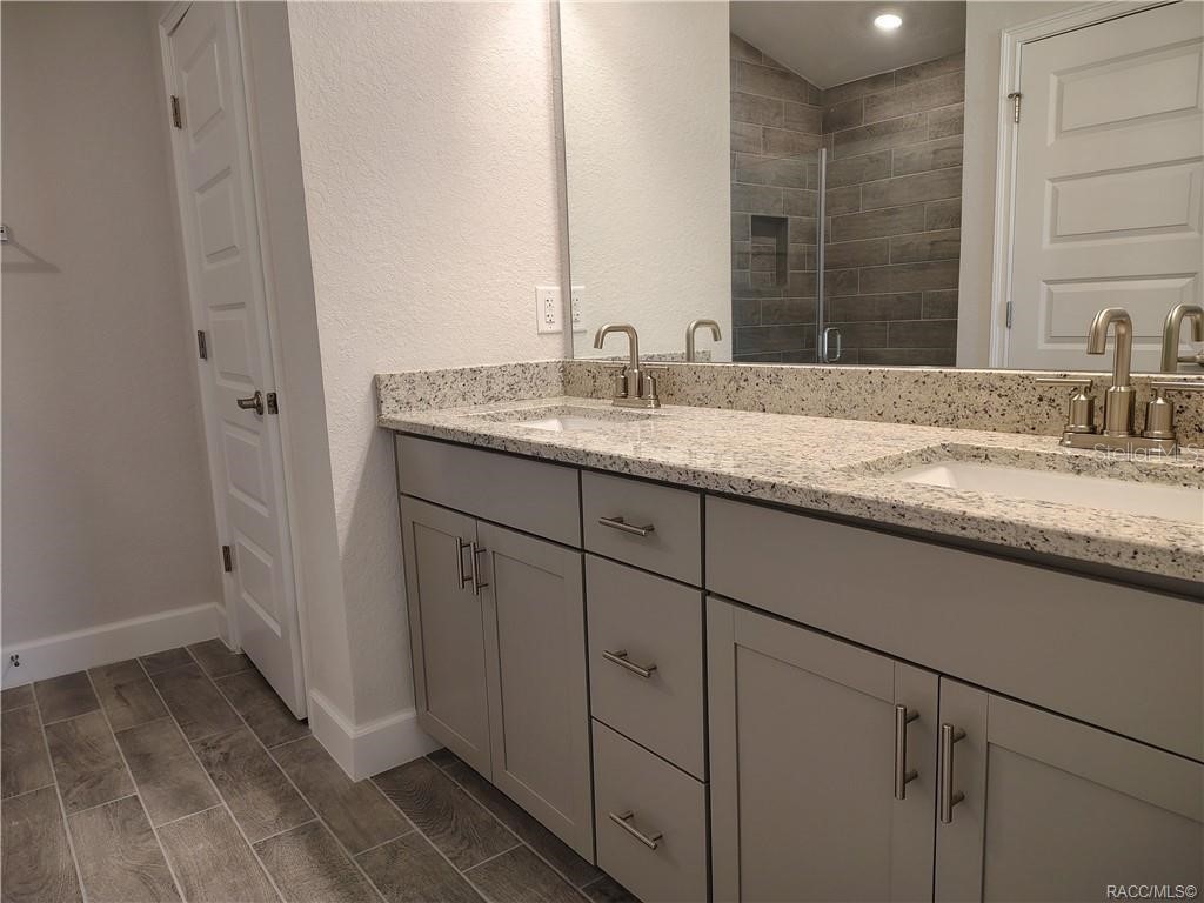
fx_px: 835
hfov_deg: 71.6
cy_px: 452
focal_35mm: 24
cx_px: 602
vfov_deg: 56.8
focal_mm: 5.56
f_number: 1.8
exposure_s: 1/120
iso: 429
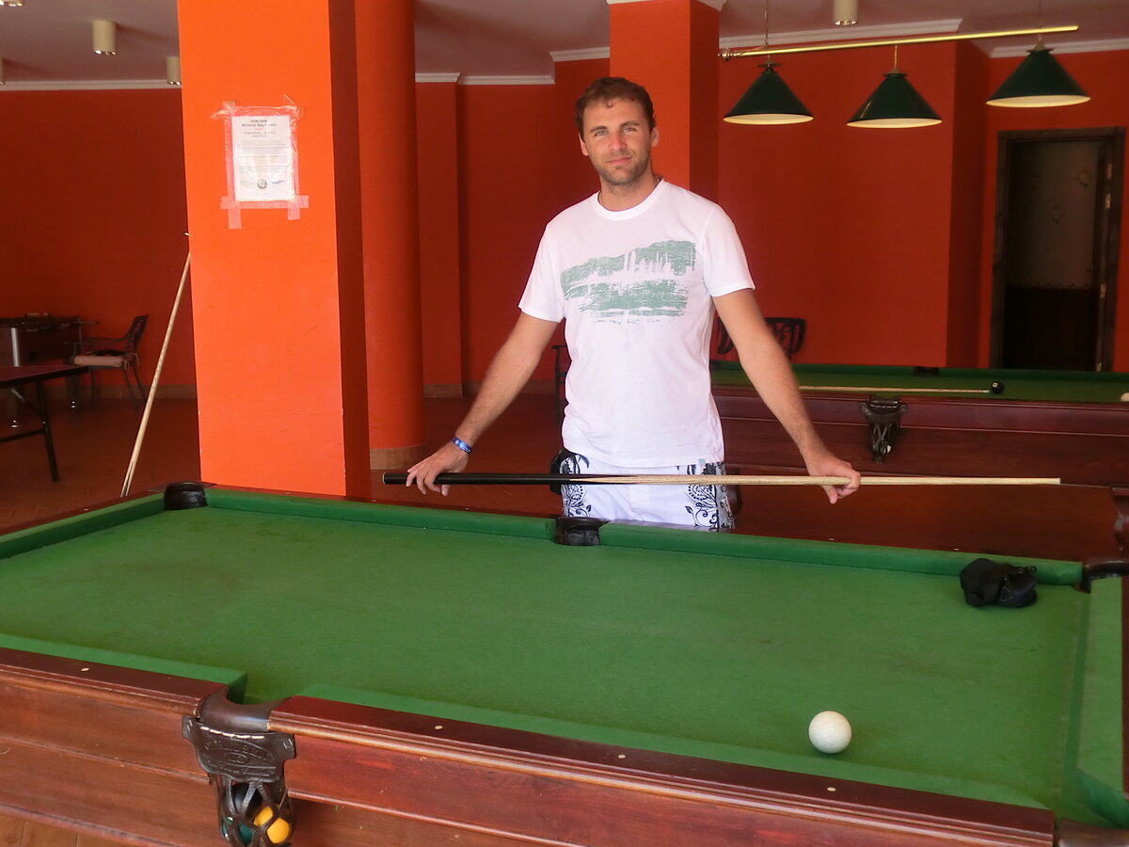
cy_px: 424
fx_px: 1435
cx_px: 564
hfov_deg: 42.9
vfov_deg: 32.9
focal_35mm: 44
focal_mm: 7.87
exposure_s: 1/60
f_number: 4.2
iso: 125
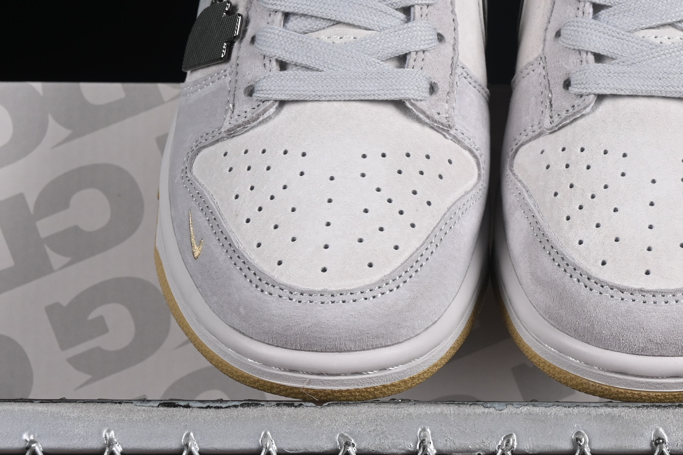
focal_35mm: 150
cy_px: 126
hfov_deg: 13.7
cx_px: 477
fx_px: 2846
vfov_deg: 9.1
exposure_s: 1/80
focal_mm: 50
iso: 160
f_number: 8
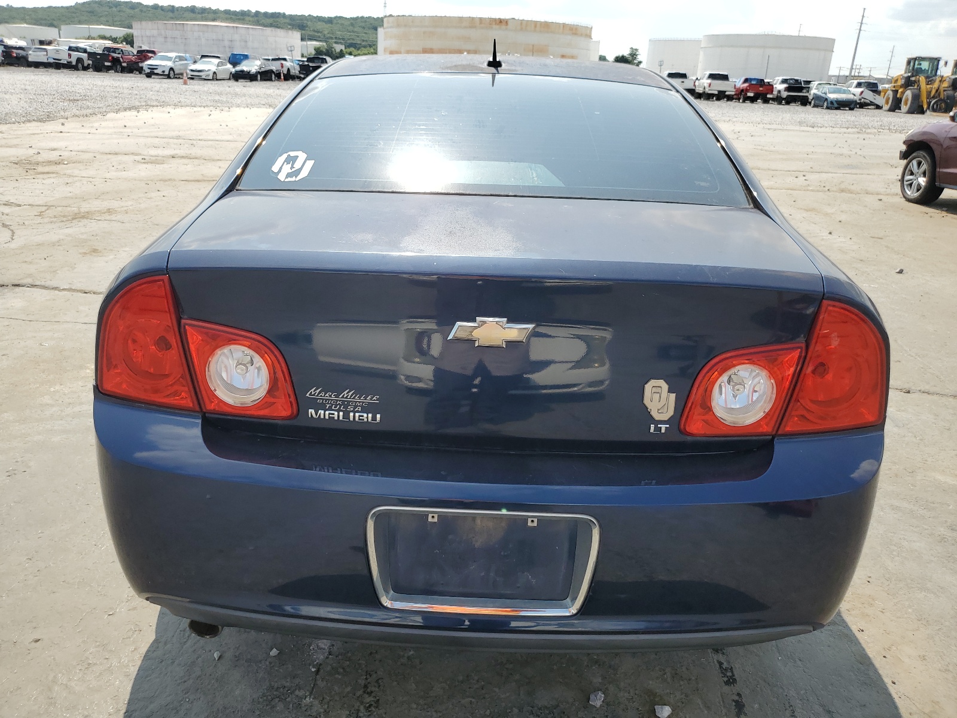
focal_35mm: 26
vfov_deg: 53.1
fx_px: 719
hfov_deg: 67.3
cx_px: 478
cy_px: 359
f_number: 1.5
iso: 50
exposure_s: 1/2500
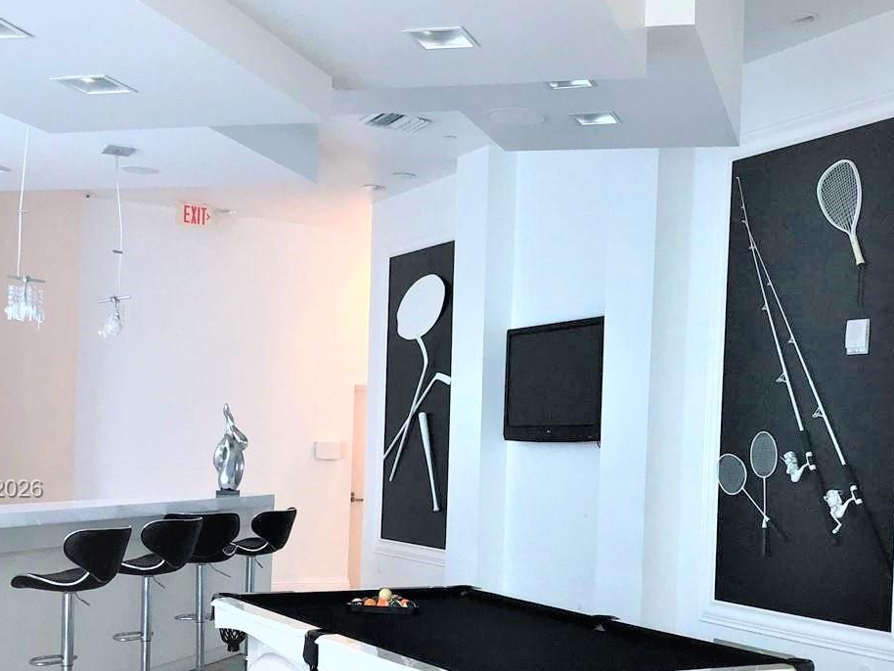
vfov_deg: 29.3
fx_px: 1266
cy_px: 490
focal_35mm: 49
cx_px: 520
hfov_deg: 38.8
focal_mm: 3.99
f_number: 1.8
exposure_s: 1/60
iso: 100
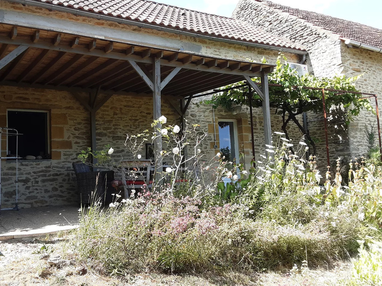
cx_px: 157
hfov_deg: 53.6
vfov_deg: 41.8
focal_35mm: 34
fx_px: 375
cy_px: 135
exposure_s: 1/347
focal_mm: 2.9
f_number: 1.9
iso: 40
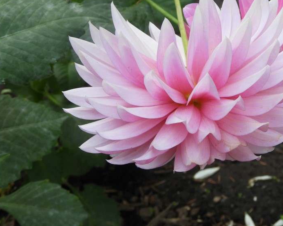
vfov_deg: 18.9
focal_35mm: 81
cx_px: 210
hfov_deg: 23.3
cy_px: 67
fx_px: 678
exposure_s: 1/100
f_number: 3.8
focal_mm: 7.2
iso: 100
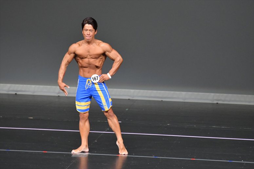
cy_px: 84
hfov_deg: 6.0
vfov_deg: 4.0
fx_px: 2433
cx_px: 127
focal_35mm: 345
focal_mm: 230
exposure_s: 1/400
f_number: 5.6
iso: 5000
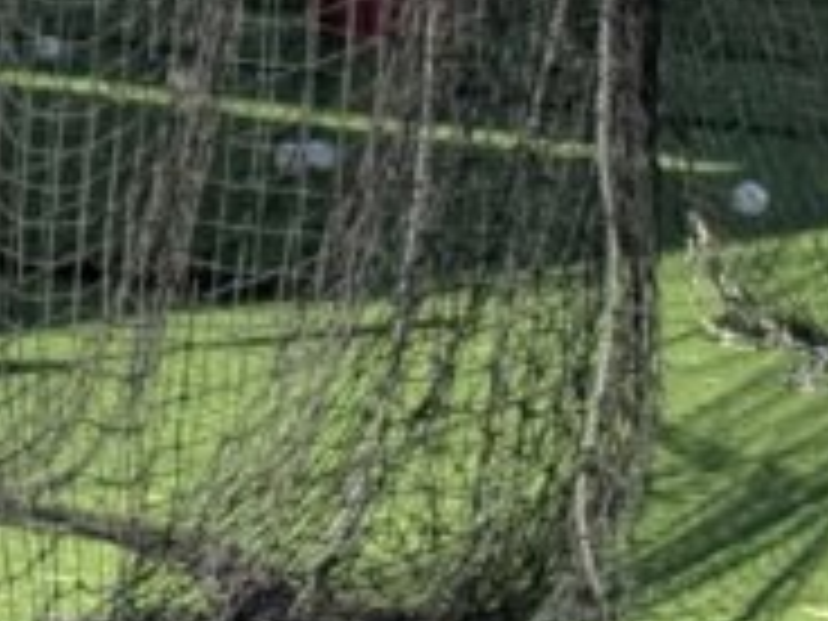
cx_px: -166
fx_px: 4880
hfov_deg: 9.6
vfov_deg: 7.2
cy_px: -232
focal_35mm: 204
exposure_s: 1/1543
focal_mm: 6.76
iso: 80
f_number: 1.78
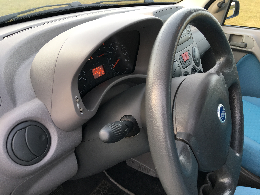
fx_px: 218
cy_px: 98
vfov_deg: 48.2
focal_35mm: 29
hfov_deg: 61.7
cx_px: 130
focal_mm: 4.15
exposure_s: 1/50
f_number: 2.2
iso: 32
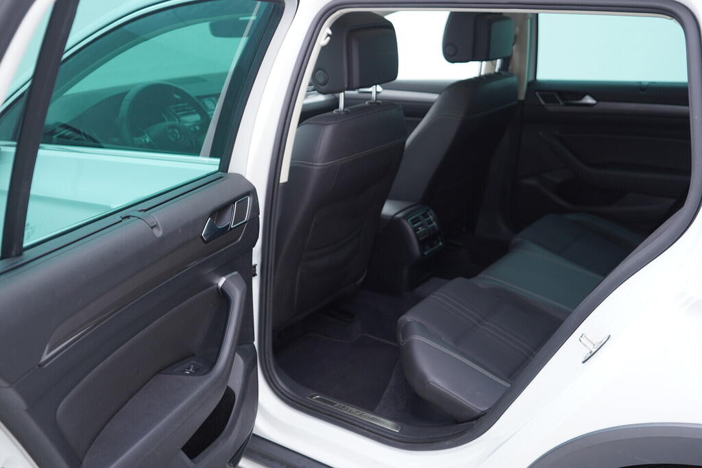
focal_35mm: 36
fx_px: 702
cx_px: 351
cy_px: 234
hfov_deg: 53.1
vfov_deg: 36.9
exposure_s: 1/40
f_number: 2.8
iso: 160
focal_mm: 24
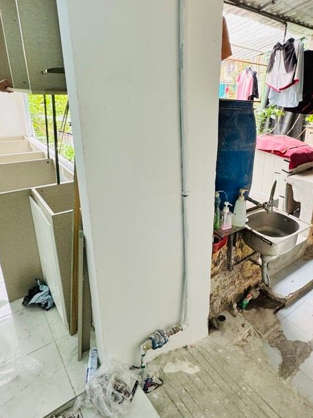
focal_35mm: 23
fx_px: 277
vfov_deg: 73.5
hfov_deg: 57.4
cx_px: 211
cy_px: 178
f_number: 2.2
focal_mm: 2.22
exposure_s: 1/99
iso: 100
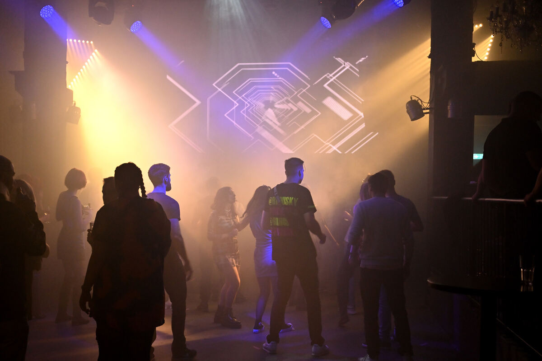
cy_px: 180
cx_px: 271
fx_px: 557
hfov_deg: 51.9
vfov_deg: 35.9
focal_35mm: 37
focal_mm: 37
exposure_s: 1/40
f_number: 3.2
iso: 2000
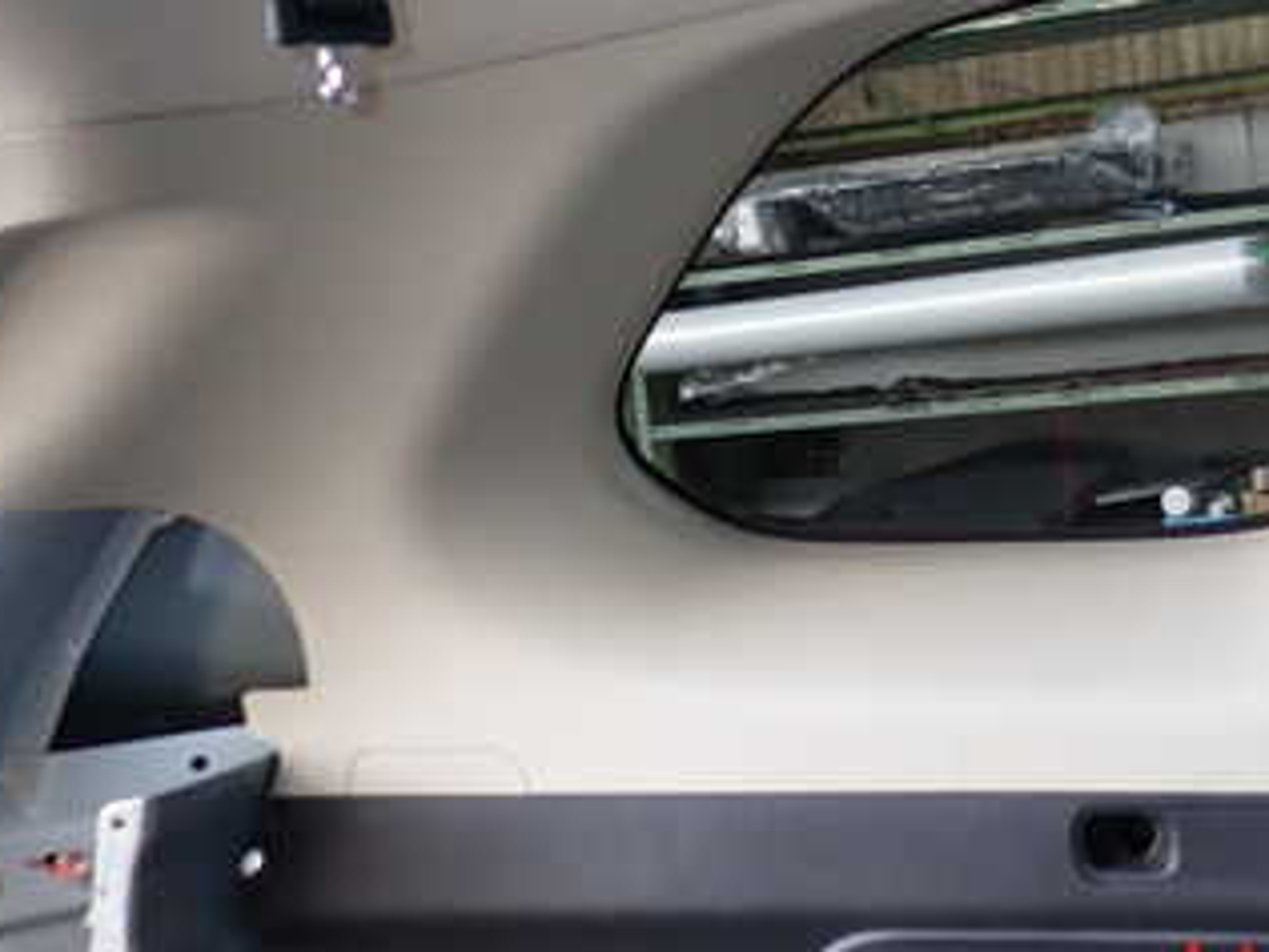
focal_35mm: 57
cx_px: 887
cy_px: 129
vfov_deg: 25.0
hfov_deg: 33.4
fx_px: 2090
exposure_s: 1/30
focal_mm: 5.4
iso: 200
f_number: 2.3
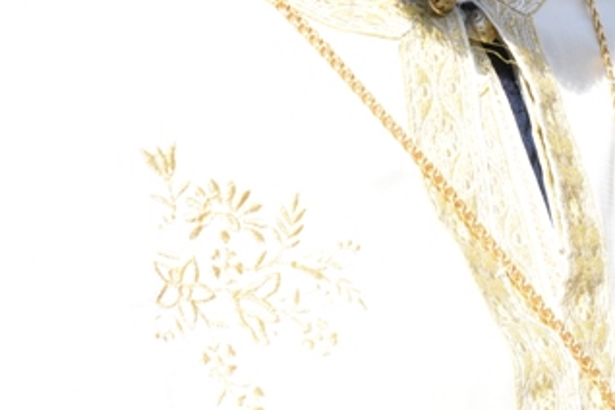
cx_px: 551
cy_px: -177
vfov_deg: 5.2
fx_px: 4510
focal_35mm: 264
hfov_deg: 7.8
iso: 6400
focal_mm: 82
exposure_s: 1/5000
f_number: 10
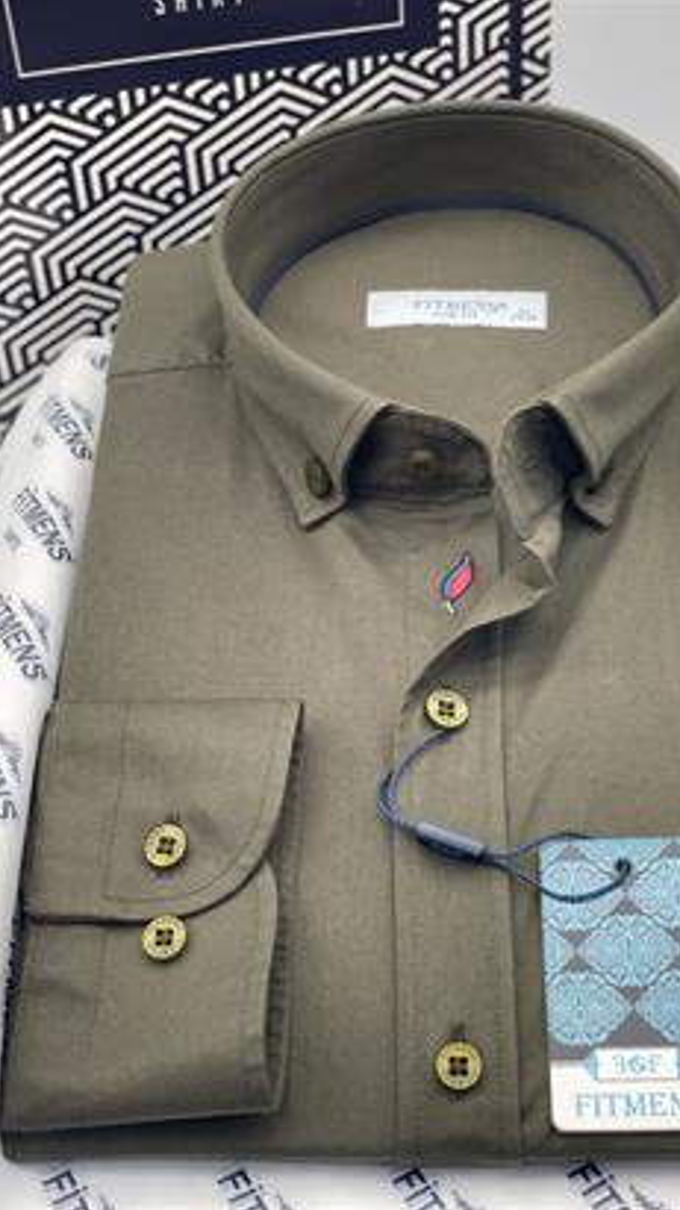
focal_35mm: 57
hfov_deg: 21.0
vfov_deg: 36.6
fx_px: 1828
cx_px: 409
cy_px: 605
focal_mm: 6
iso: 64
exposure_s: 1/100
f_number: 2
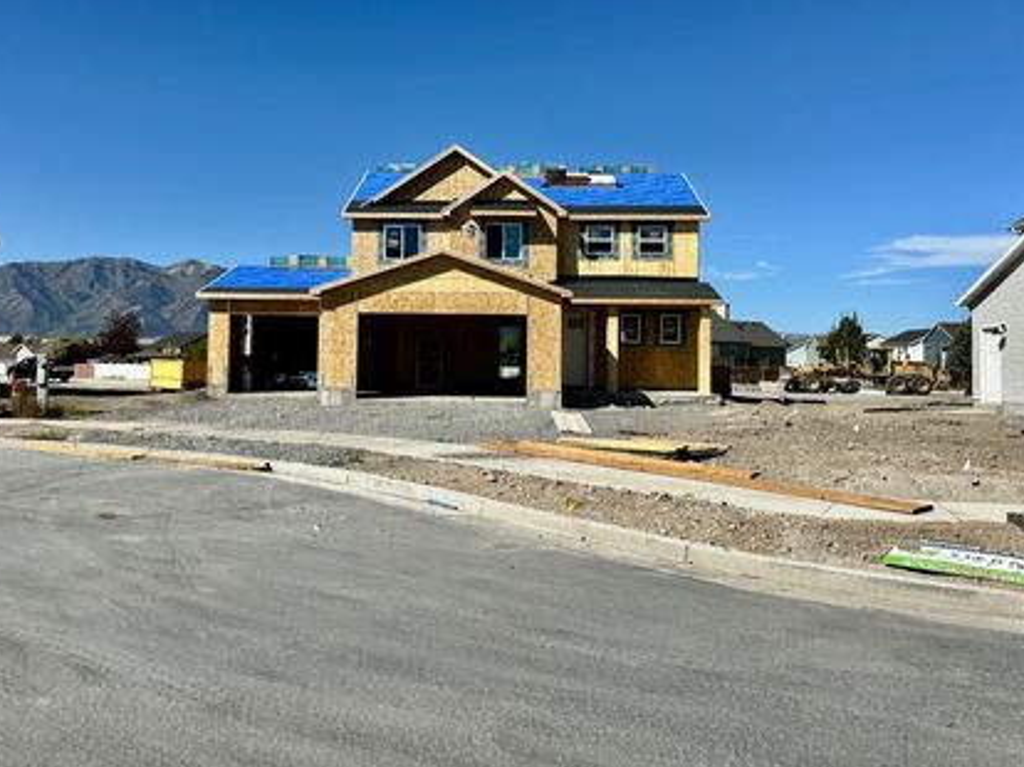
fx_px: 857
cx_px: 500
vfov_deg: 48.0
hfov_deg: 61.7
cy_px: 320
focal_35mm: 29
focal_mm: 6.86
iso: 80
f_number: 1.78
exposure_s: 1/6623
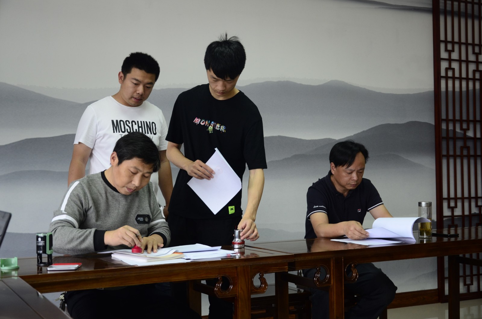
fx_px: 681
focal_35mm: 51
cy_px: 160
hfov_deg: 39.0
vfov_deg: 26.4
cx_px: 241
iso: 500
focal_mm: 34
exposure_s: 1/40
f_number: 4.2
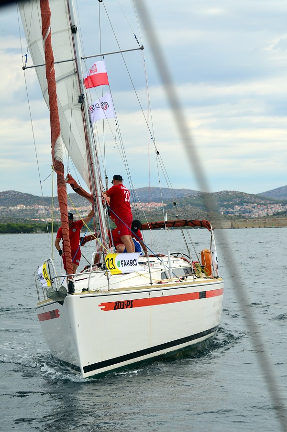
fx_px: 1260
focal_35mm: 105
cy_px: 216
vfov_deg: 19.5
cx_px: 144
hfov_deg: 13.0
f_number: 4.5
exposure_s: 1/4000
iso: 640
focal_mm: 70
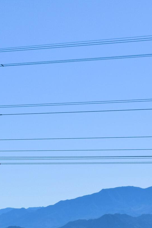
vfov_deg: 12.9
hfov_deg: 8.4
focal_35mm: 155
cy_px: 279
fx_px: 982
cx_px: -143
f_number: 8
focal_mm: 28
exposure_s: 1/2000
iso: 400
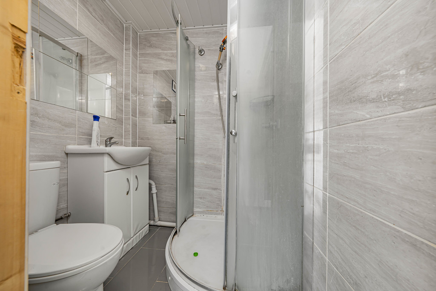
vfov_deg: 90.0
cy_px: 146
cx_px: 218
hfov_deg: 112.6
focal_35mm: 12
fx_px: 145
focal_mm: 12
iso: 320
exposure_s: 5
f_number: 9
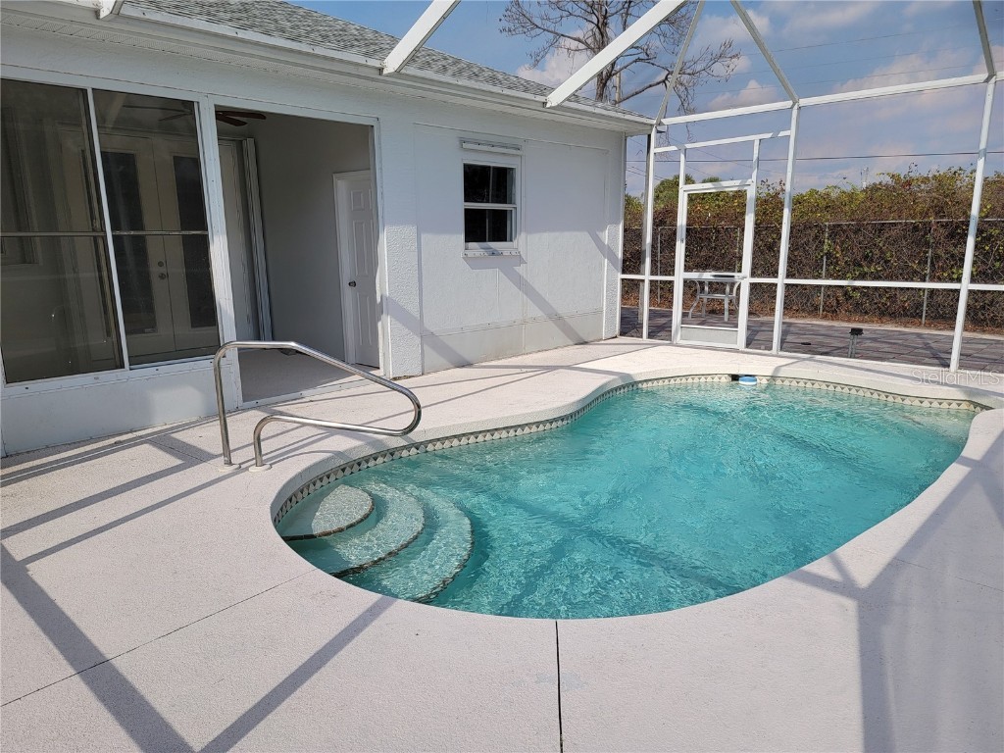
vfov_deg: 56.8
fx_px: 696
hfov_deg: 71.6
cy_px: 376
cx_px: 502
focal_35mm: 24
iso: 16
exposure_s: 1/850
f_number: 1.8
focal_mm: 6.7
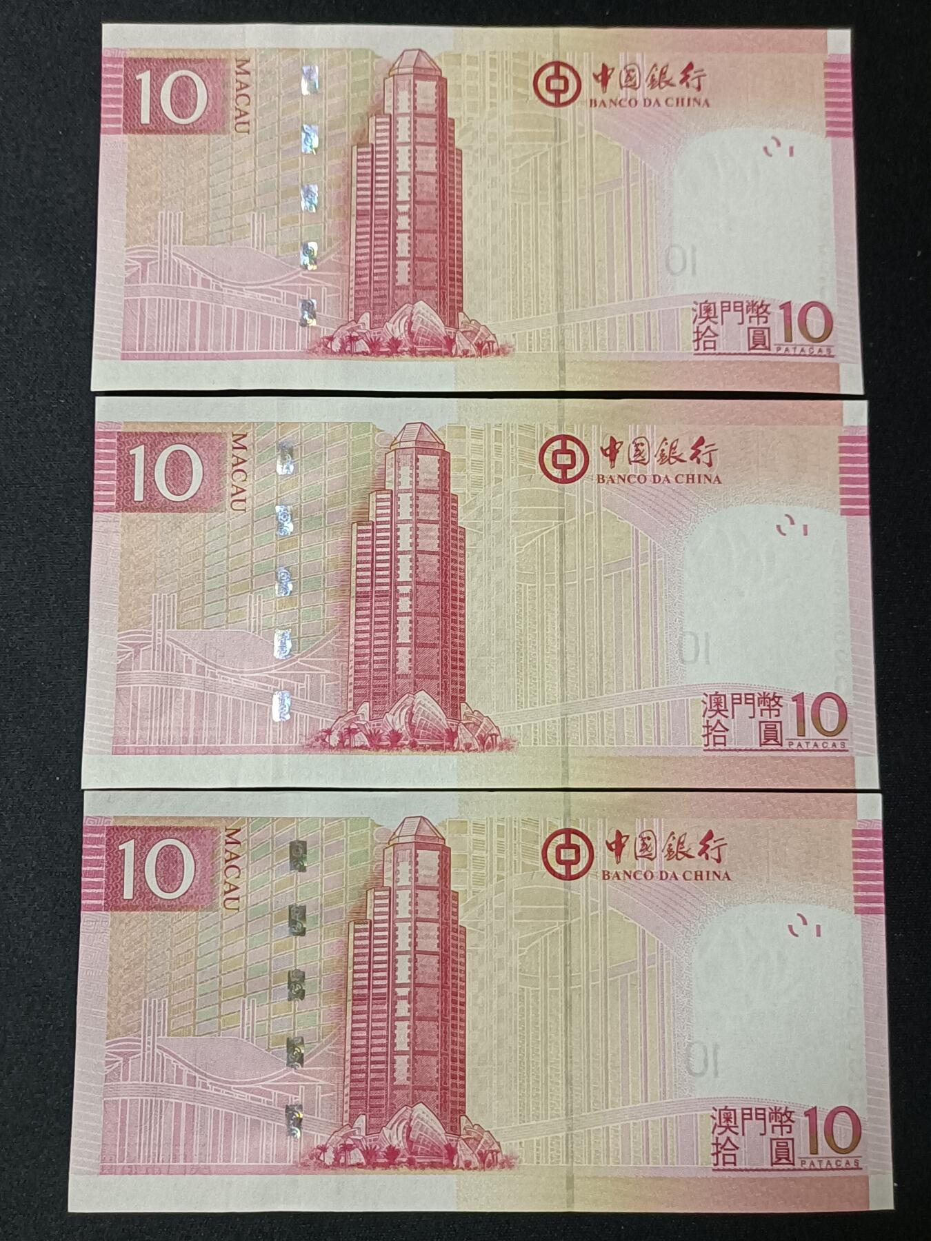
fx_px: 1399
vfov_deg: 47.9
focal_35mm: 39
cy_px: 620
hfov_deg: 36.8
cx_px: 466
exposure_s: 1/33.3
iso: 1129
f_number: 1.8
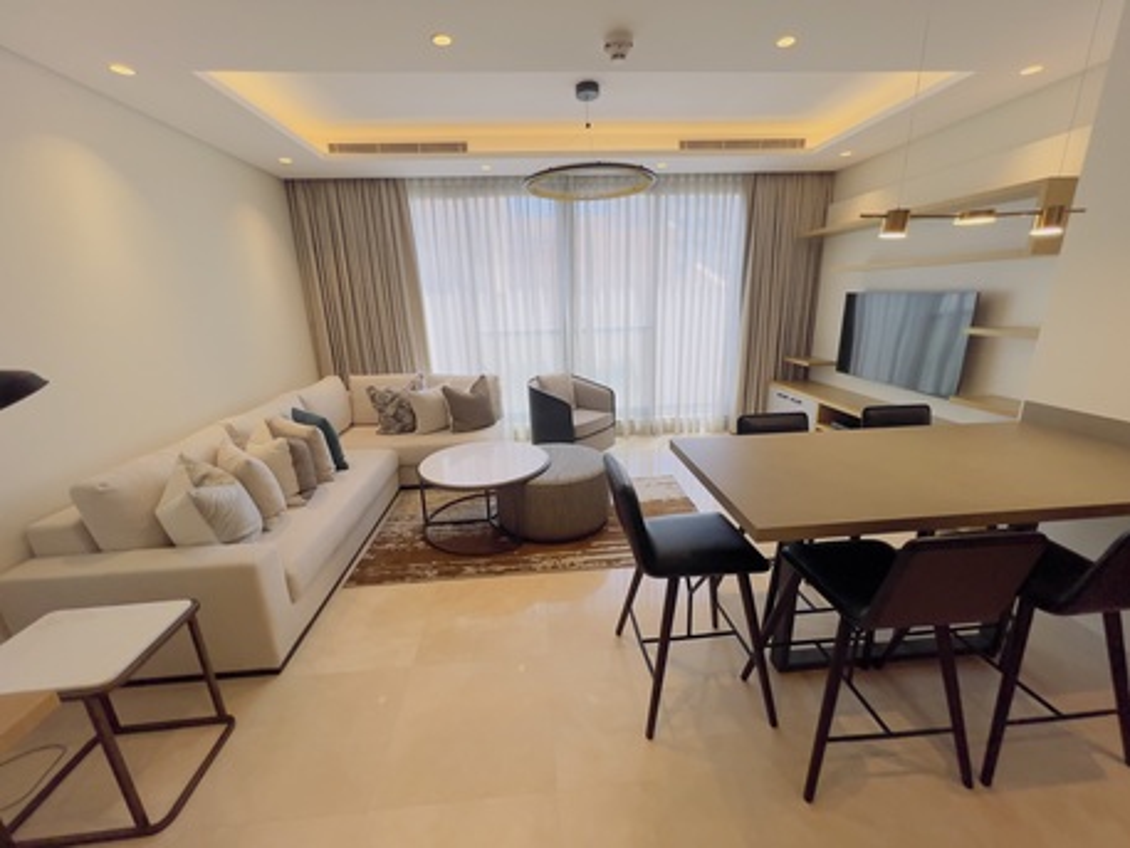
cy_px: 424
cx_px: 565
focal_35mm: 13
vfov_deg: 89.9
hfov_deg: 106.2
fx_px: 424
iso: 32
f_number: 1.8
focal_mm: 1.57
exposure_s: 1/101
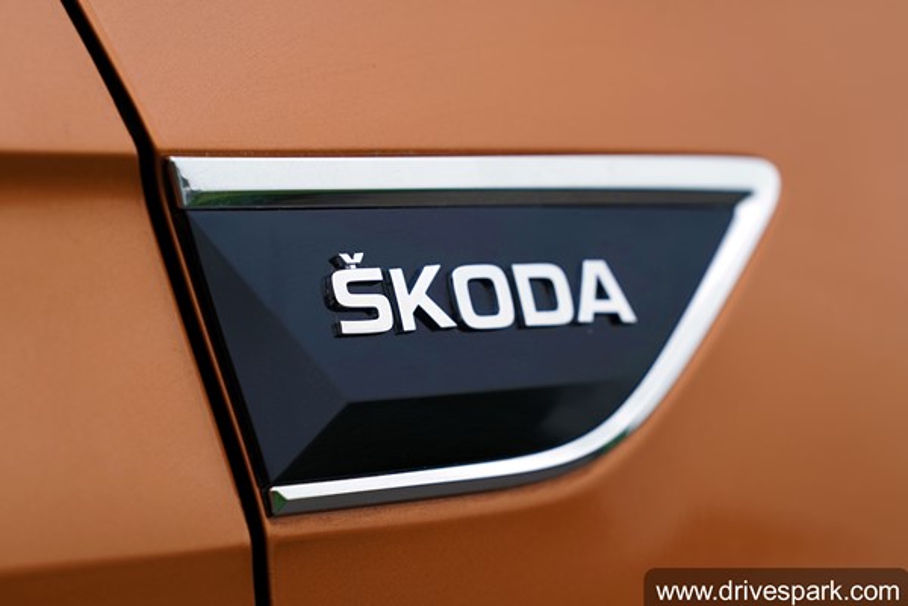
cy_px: 303
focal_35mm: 200
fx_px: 5044
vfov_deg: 6.9
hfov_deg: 10.3
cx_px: 454
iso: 320
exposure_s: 1/800
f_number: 6.3
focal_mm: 200
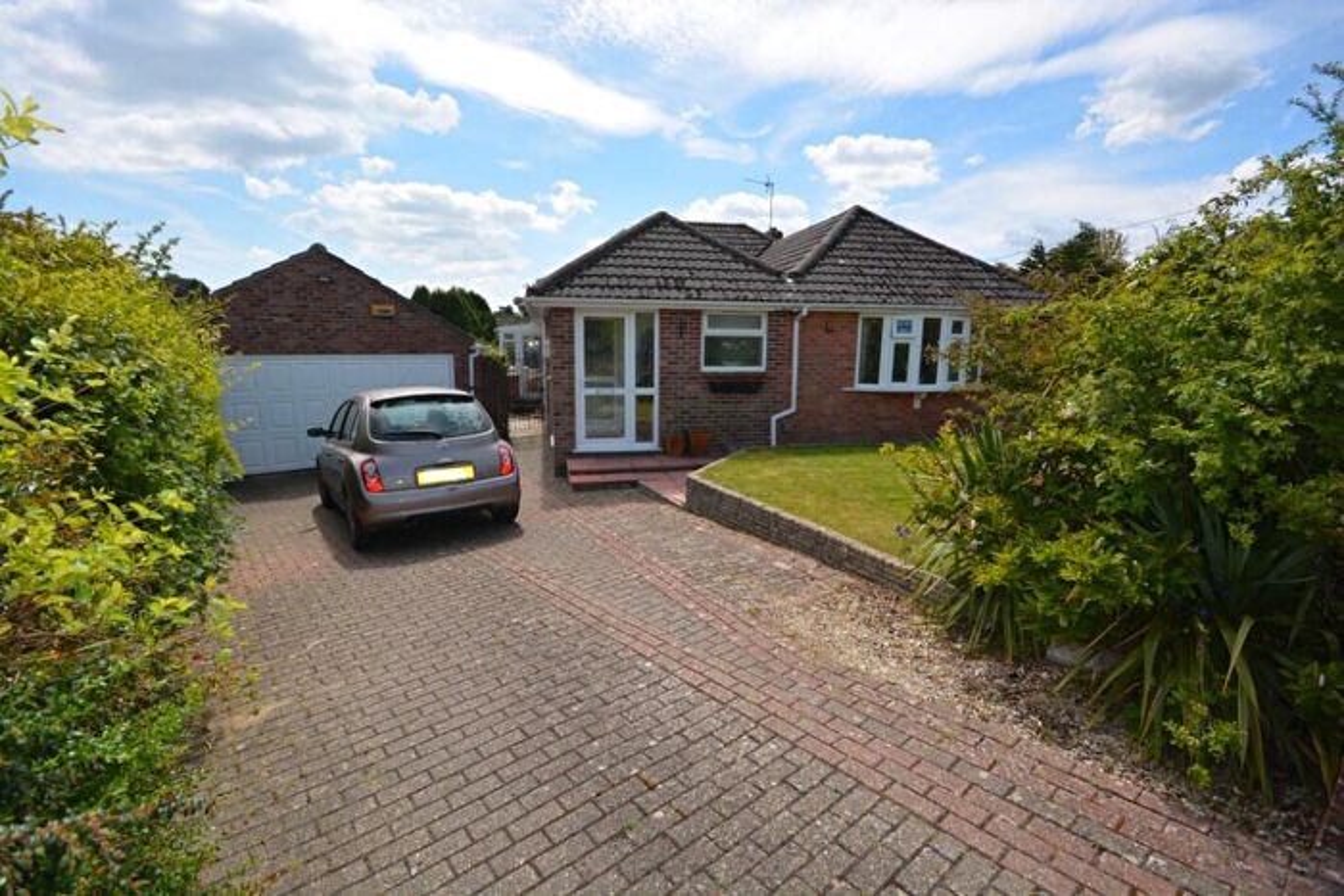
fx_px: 560
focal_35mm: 15
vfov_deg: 77.4
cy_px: 448
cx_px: 672
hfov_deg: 100.4
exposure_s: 1/200
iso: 100
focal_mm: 10
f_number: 10
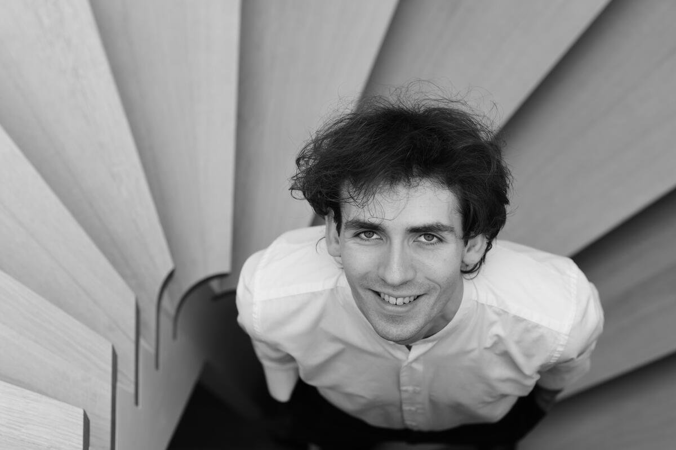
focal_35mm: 85
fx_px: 1596
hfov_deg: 23.9
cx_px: 338
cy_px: 225
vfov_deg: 16.1
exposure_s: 1/250
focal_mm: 85
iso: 400
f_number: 4.5
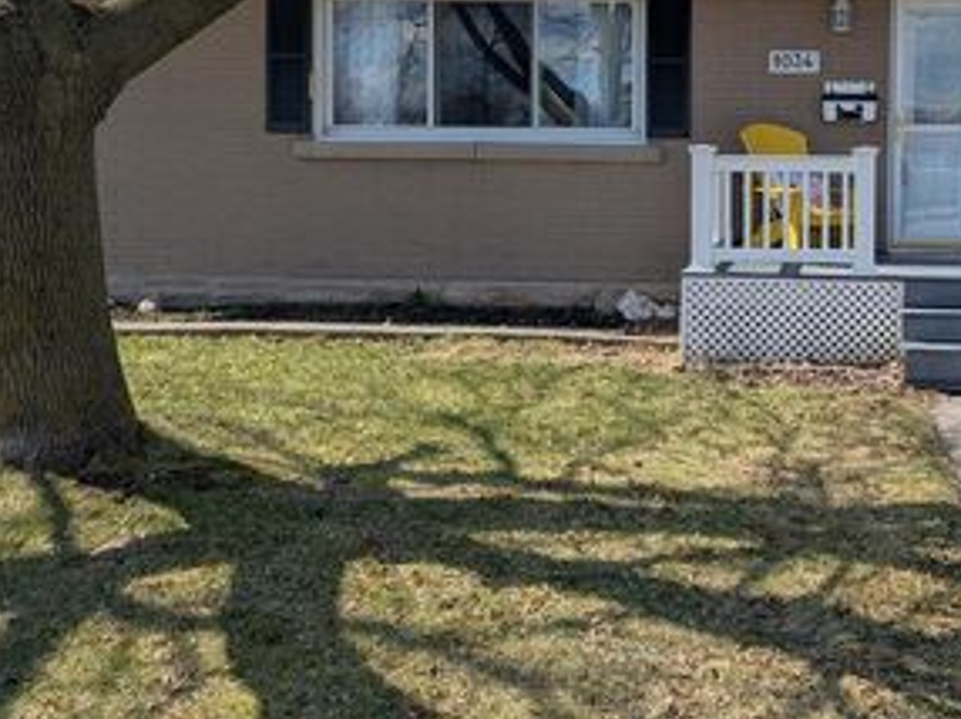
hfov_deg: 42.8
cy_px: 171
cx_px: 769
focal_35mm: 42
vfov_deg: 33.5
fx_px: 1165
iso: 43
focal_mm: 6.81
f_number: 1.85
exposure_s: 1/2020
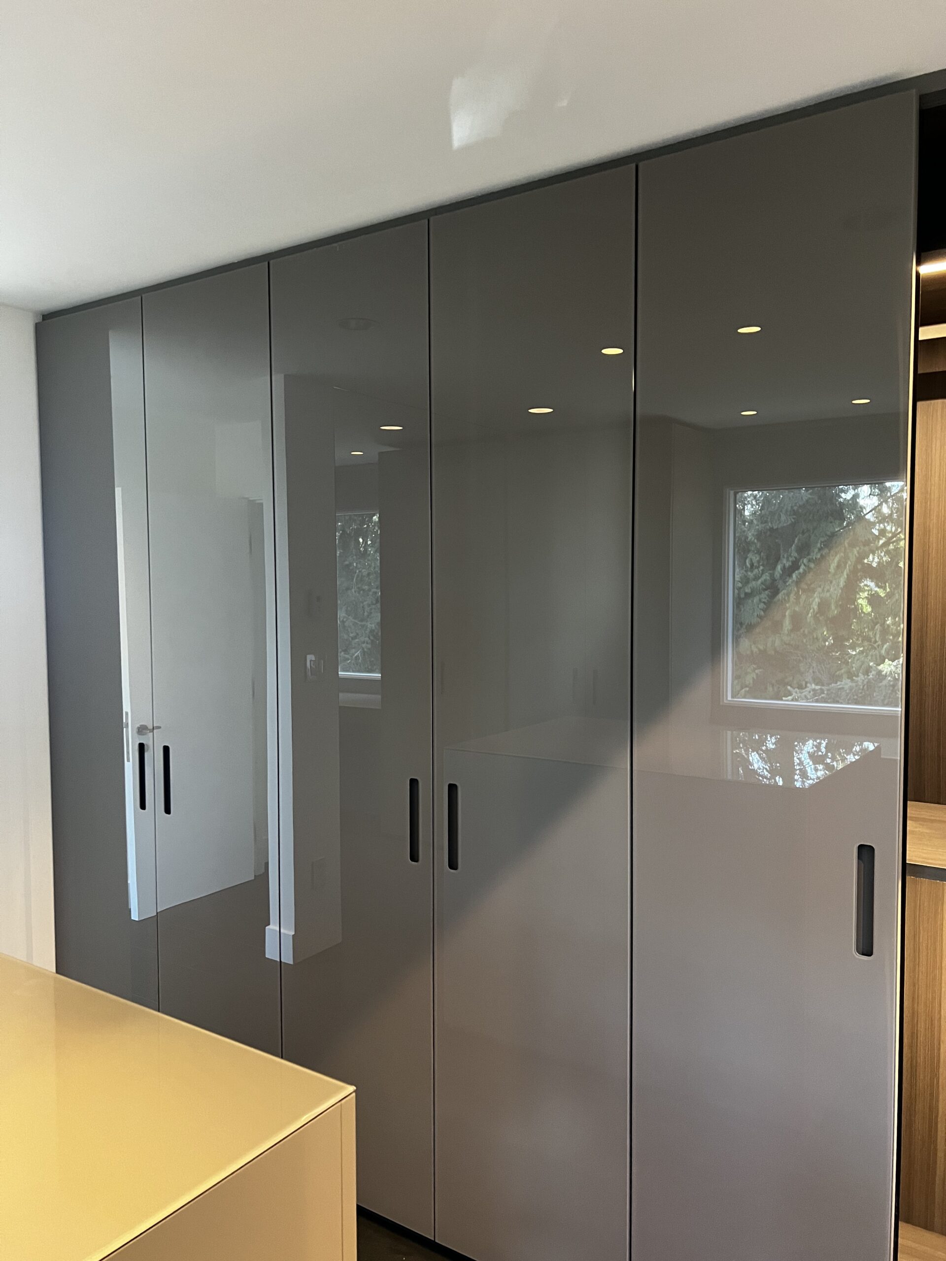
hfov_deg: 53.1
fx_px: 947
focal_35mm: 26
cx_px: 473
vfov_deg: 67.3
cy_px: 630
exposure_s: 1/60
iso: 400
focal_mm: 5.7
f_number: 1.5
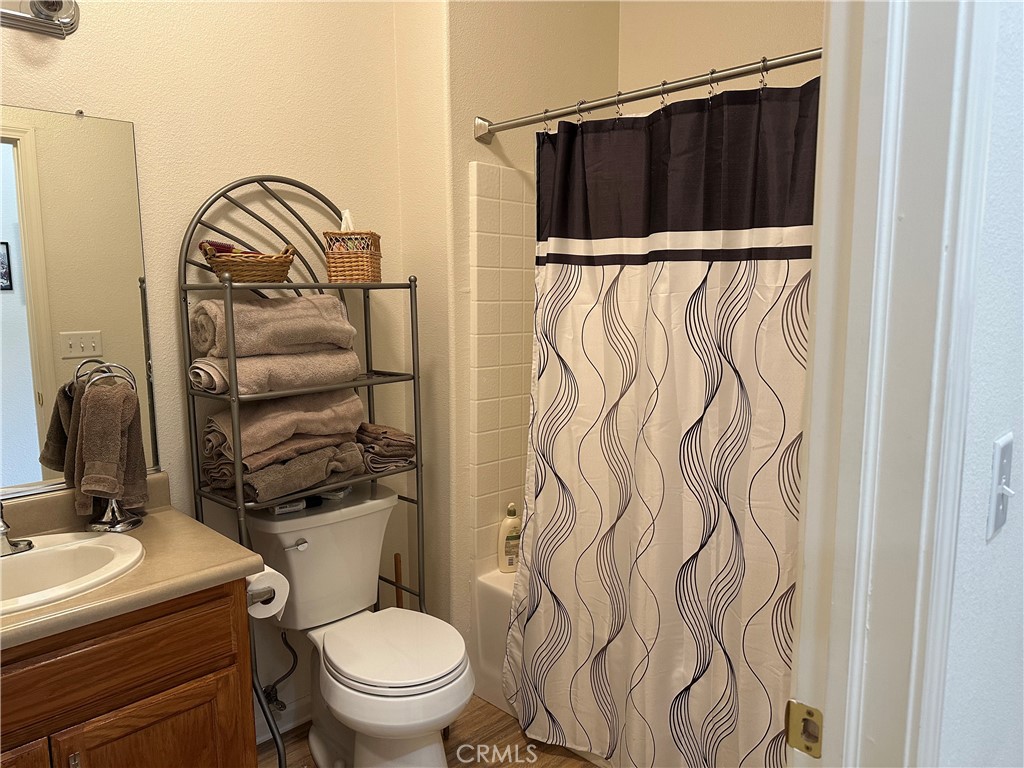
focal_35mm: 24
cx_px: 512
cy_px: 384
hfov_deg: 71.6
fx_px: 710
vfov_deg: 56.8
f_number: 1.78
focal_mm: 6.86
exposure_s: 1/60
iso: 200
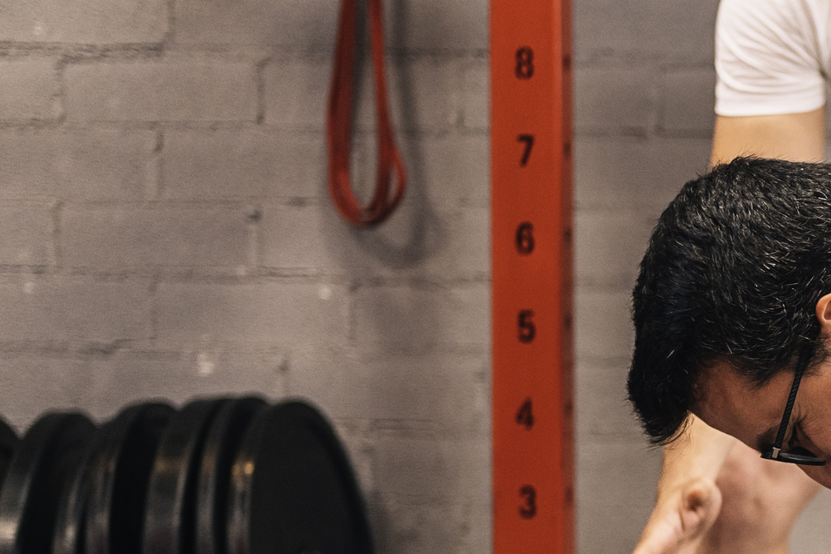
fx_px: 2538
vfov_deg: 12.3
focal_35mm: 110
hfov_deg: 17.6
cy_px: 503
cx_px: 1042
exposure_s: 1/200
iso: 800
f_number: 1.8
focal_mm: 35
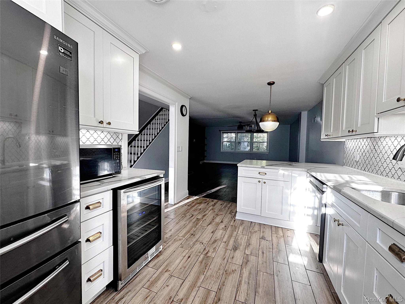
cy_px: 152
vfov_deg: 85.7
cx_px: 202
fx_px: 164
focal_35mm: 14
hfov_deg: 102.1
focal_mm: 2.22
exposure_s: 1/120
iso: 125
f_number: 2.2
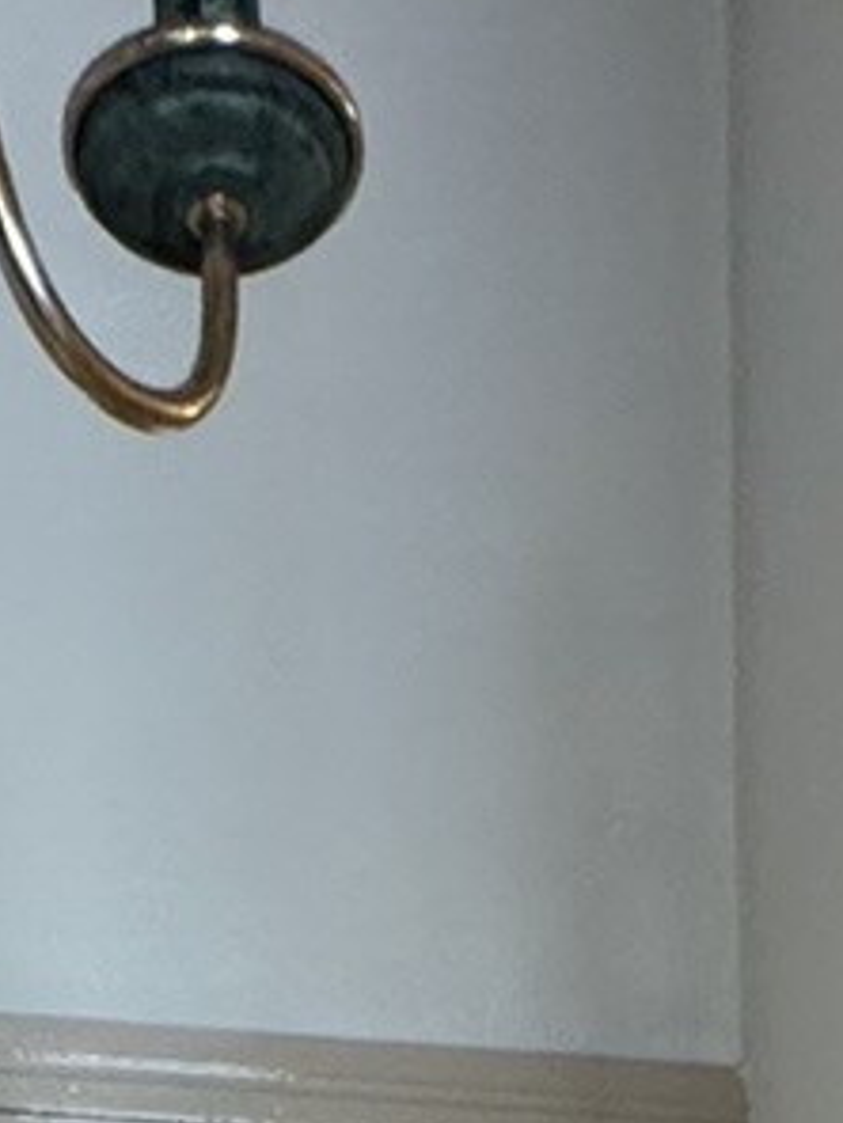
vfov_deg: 12.5
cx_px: 543
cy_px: 3084
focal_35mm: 97
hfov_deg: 15.2
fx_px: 3150
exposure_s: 1/50
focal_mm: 2.22
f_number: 2.2
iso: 250
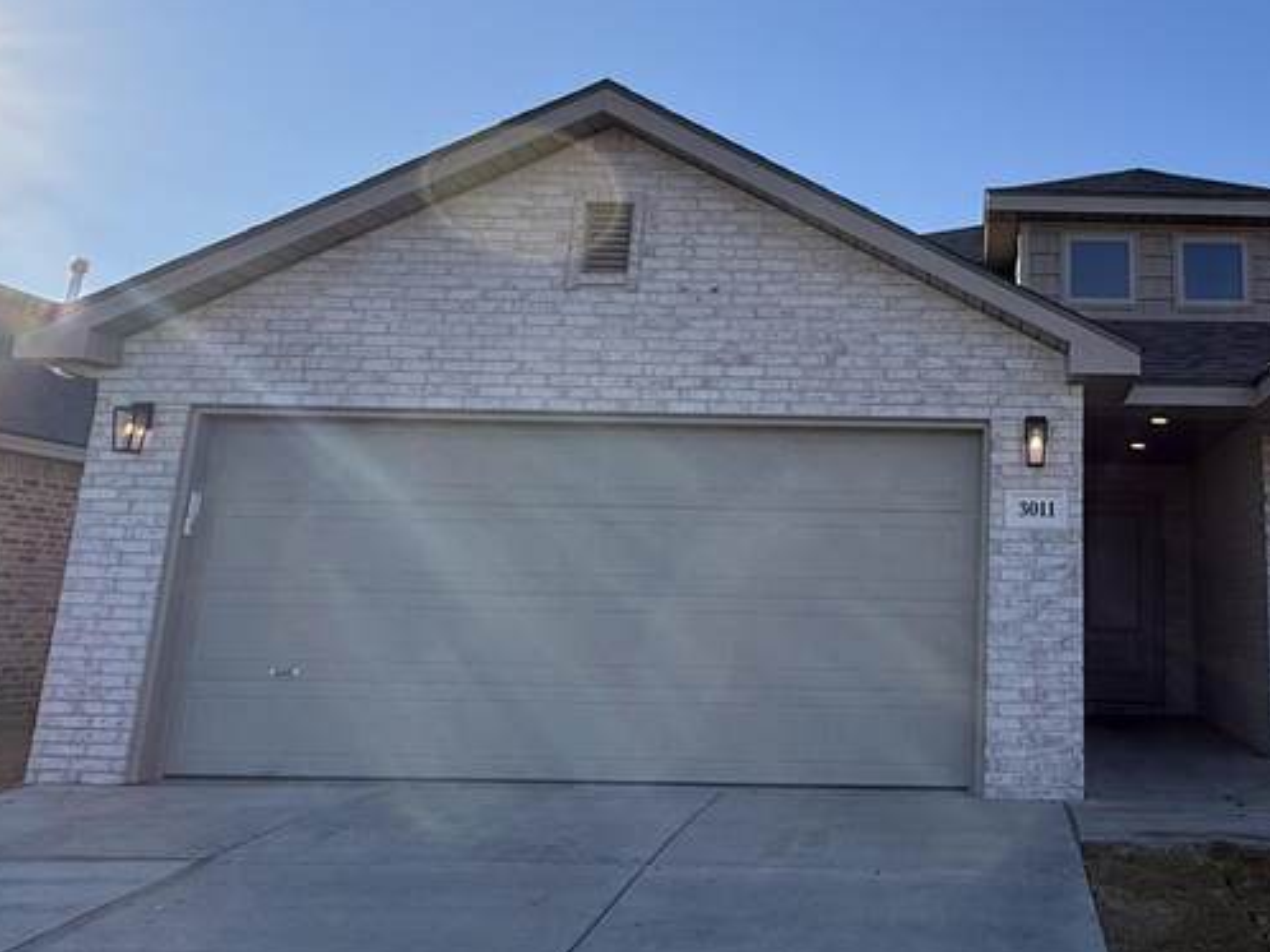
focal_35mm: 36
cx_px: 1002
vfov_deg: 38.9
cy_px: 273
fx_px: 1320
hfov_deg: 48.7
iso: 50
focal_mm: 2.22
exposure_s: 1/1572
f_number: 2.2
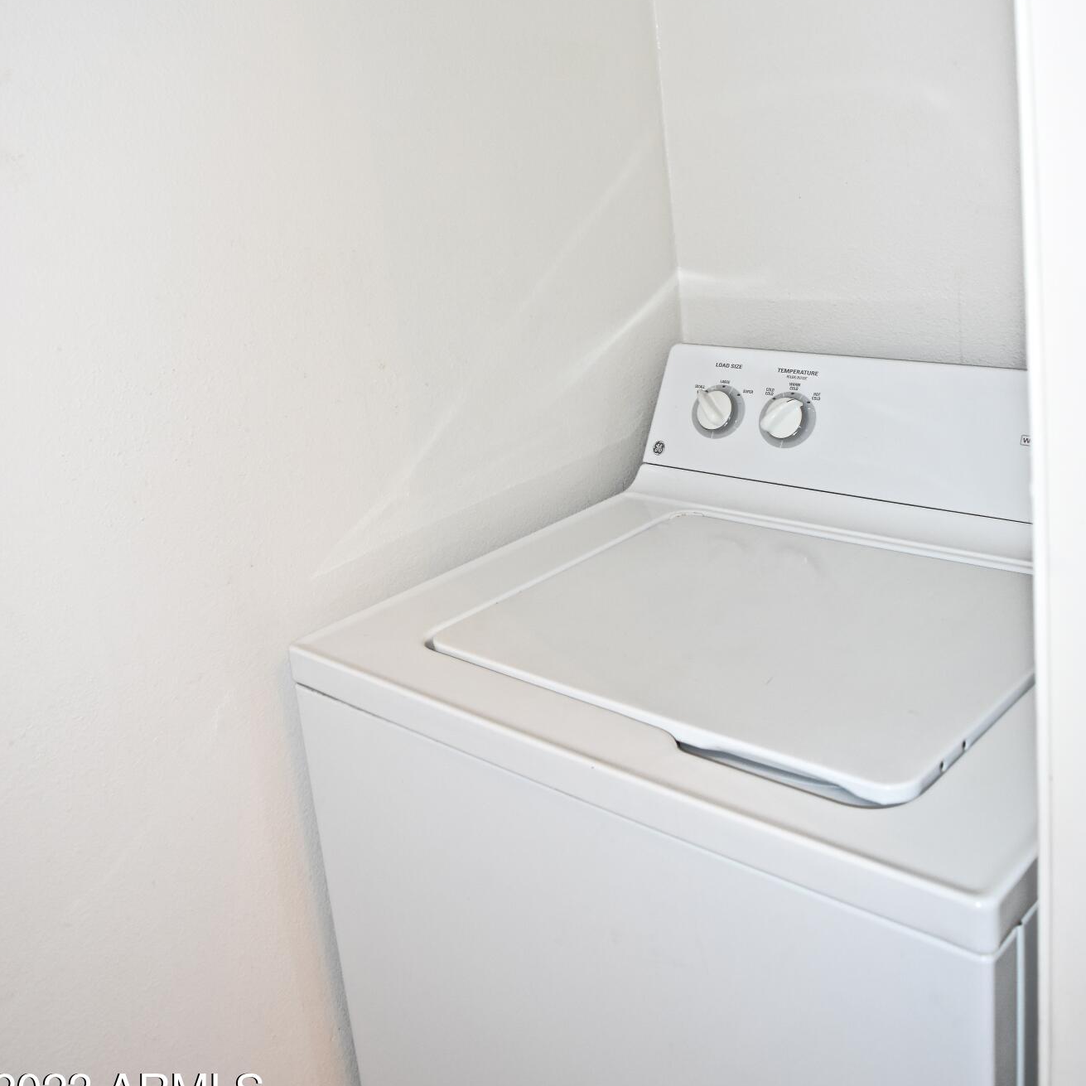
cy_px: 339
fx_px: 1242
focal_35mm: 35
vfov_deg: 46.3
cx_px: 538
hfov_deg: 47.2
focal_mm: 18
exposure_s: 1/60
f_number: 4
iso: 800
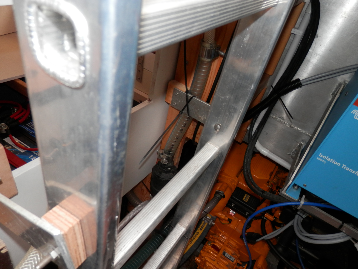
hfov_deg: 69.4
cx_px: 179
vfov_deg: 54.9
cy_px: 134
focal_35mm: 25
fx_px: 259
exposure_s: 1/30
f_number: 3
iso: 100
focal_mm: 4.5
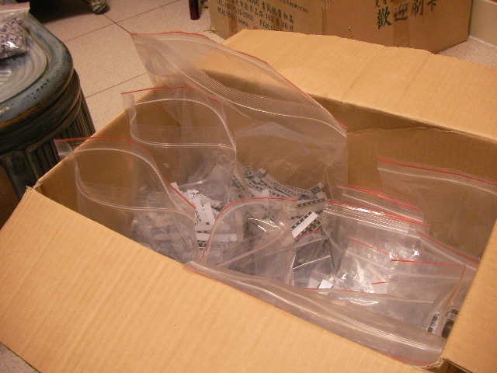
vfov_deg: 37.7
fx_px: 546
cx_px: 248
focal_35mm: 38
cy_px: 186
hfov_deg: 49.0
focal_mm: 6.3
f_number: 3.5
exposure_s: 1/5
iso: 200
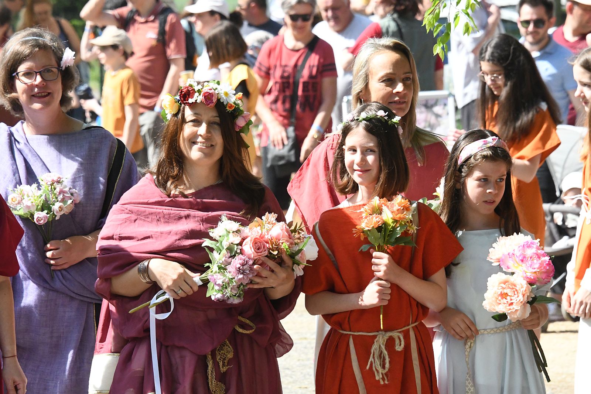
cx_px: 296
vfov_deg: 5.4
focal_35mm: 255
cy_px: 197
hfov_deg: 8.1
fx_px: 4186
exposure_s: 1/3200
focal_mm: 170
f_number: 7.1
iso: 5000
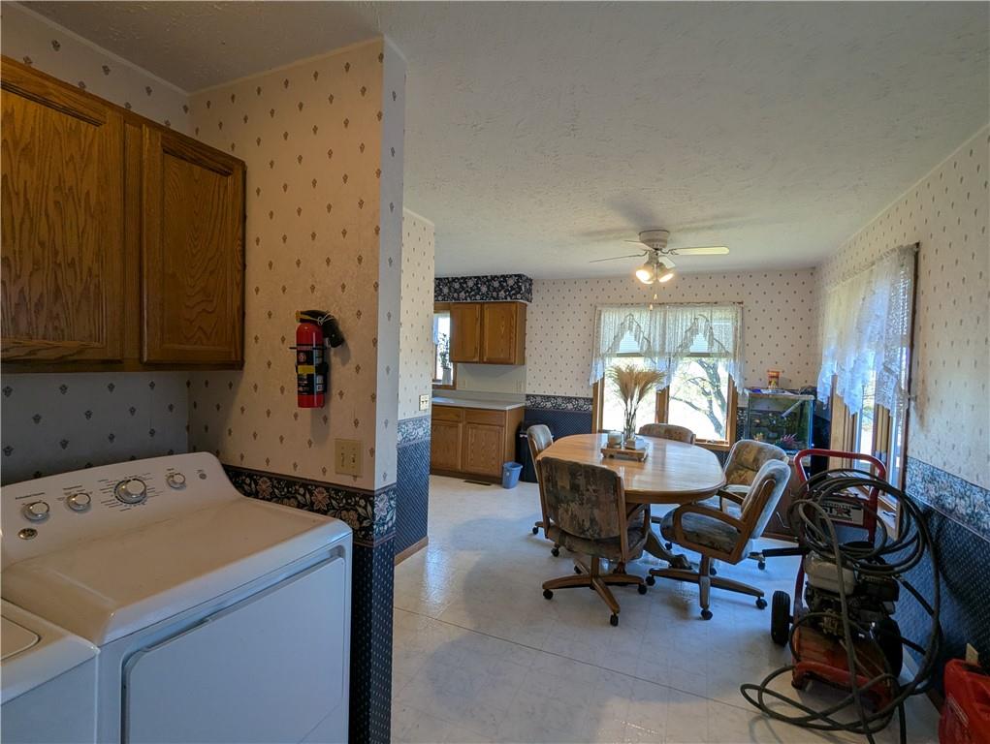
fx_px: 458
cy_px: 372
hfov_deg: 94.4
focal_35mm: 16
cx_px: 495
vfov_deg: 78.2
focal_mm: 2.35
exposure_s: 1/120
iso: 75
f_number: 2.2
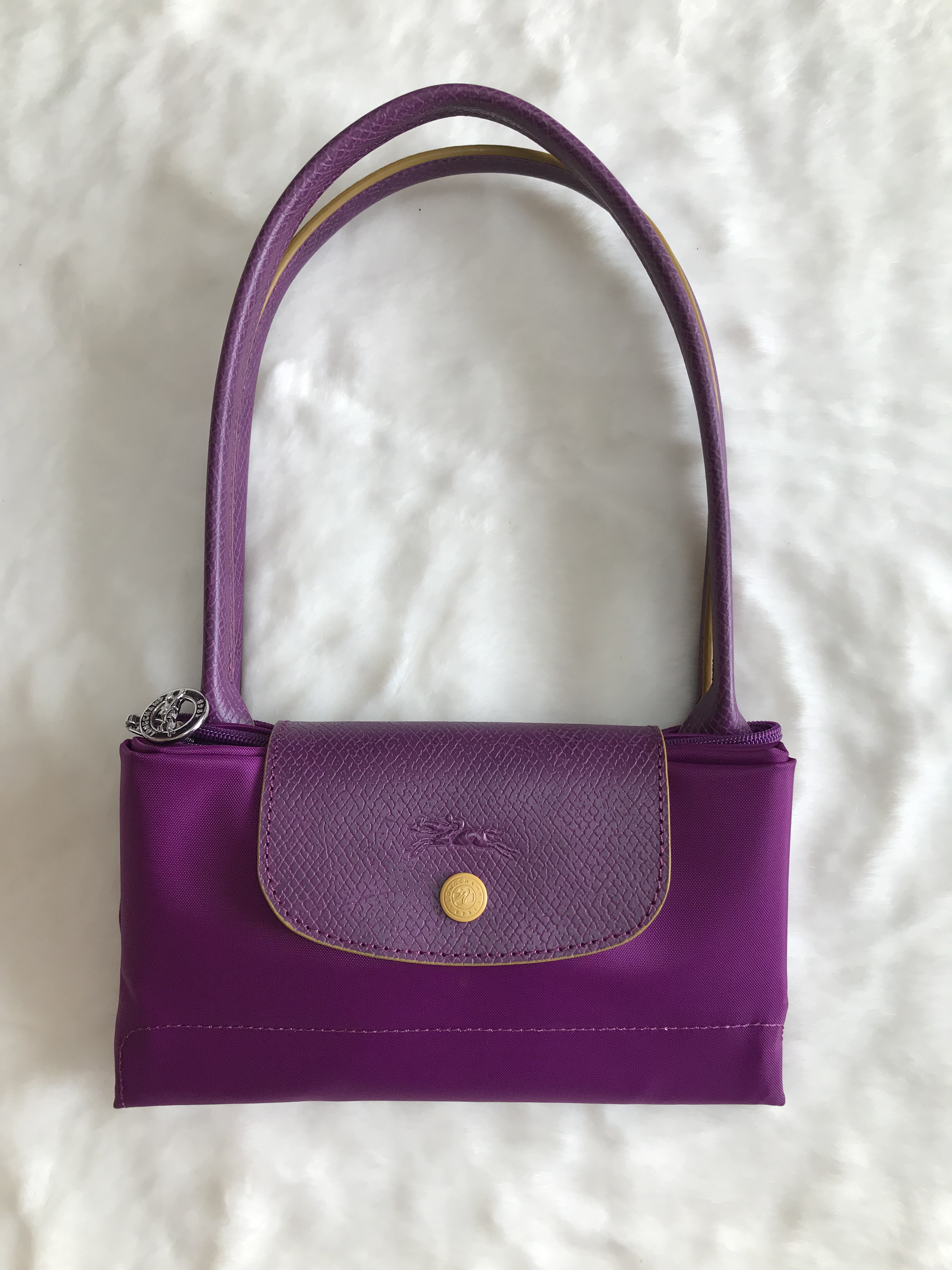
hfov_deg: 49.7
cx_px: 476
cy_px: 635
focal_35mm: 28
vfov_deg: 63.4
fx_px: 1027
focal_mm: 3.99
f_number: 1.8
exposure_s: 1/100
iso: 32
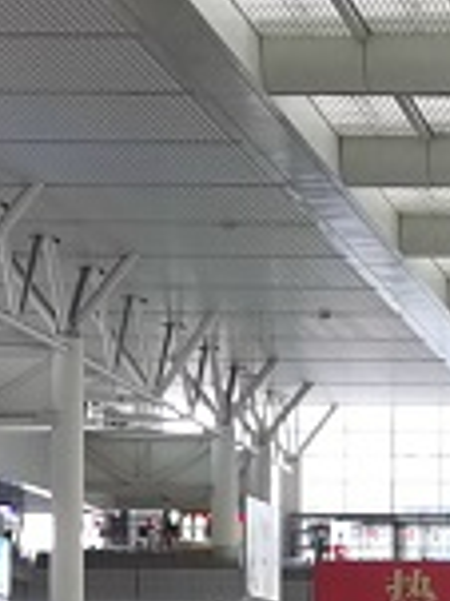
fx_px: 4079
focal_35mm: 235
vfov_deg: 8.3
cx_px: 796
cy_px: 748
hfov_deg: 6.2
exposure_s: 1/100
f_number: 1.8
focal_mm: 5.58
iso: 64
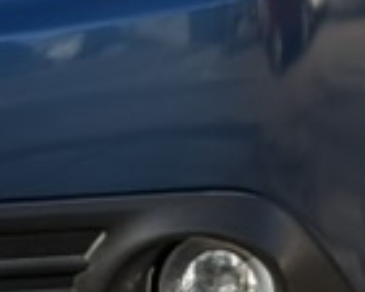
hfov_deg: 5.6
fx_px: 3694
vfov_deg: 4.4
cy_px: -524
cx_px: 318
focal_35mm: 342
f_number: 1.78
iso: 80
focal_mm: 6.76
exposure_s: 1/2762
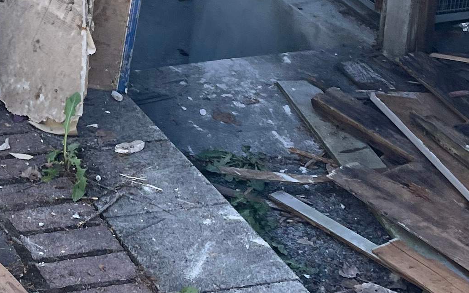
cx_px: -46
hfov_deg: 18.6
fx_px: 1380
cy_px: -53
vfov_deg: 11.9
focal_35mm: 108
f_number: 1.6
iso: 32
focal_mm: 5.1
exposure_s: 1/745
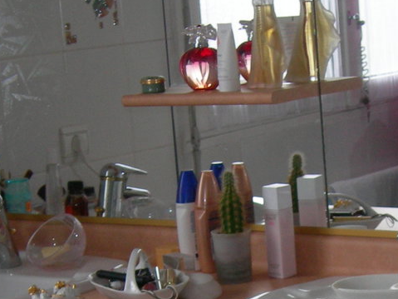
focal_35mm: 127
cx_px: 294
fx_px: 1460
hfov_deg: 15.5
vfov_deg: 11.4
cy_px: 362
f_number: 2.8
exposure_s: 1/27.5
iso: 129
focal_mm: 7.8
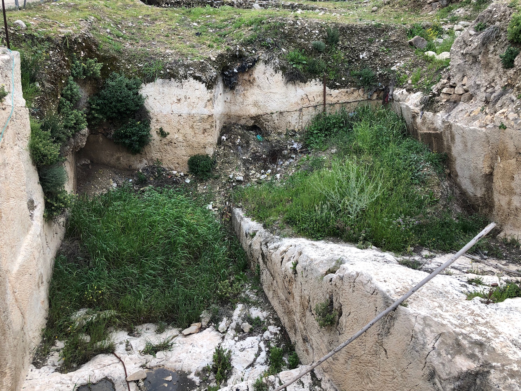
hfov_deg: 63.4
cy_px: 196
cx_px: 260
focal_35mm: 28
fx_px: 421
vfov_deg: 49.7
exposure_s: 1/338
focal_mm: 3.99
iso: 20
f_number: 1.8
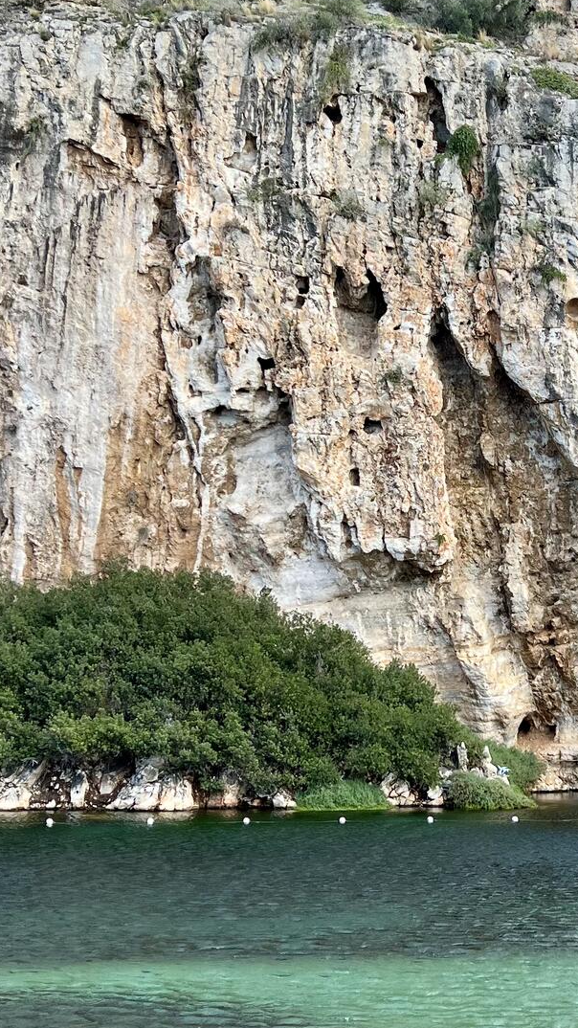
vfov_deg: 38.5
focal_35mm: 54
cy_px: 476
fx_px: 1472
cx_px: 545
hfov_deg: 21.6
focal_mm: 5.7
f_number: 1.5
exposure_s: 1/1311
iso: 50
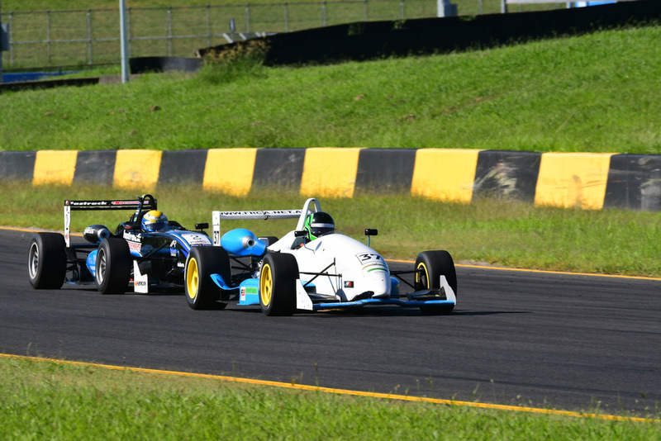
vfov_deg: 2.5
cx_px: 330
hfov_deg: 3.8
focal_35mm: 540
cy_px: 220
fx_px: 9918
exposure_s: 1/640
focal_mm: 360
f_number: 13
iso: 500
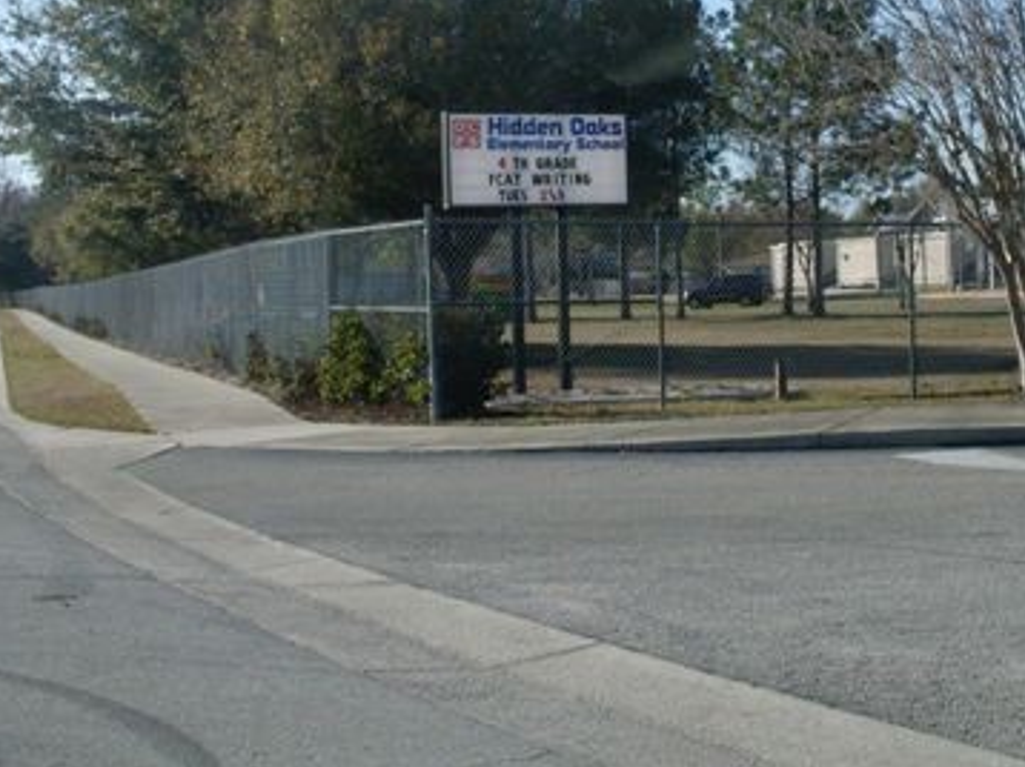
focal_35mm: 68
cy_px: 129
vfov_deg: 21.3
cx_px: 661
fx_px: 2012
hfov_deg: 28.4
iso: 80
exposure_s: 1/180
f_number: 8.4
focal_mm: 6.3
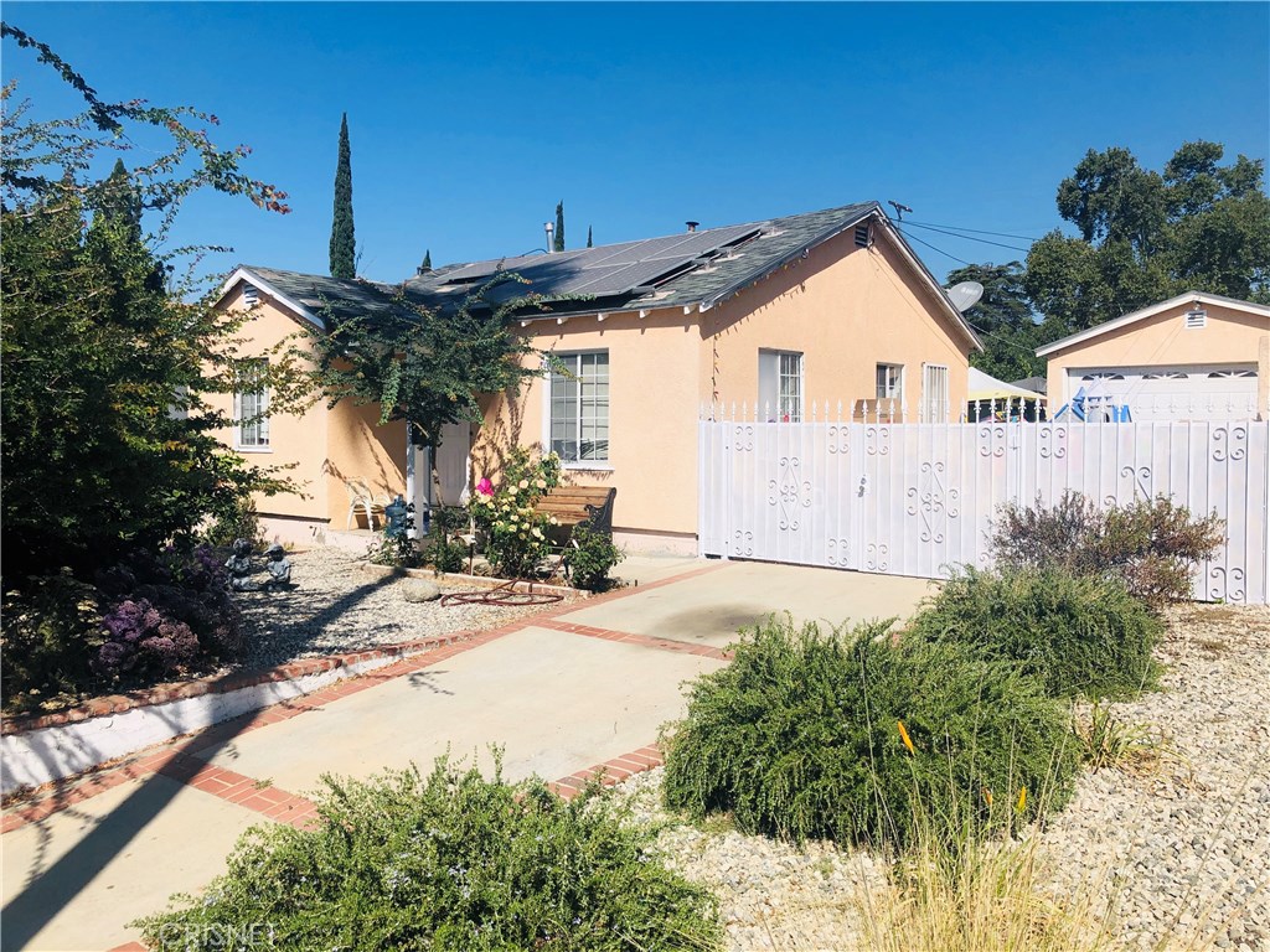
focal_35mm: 28
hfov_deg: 63.4
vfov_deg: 49.7
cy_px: 476
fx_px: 1027
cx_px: 635
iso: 25
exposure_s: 1/3745
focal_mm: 4
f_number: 1.8
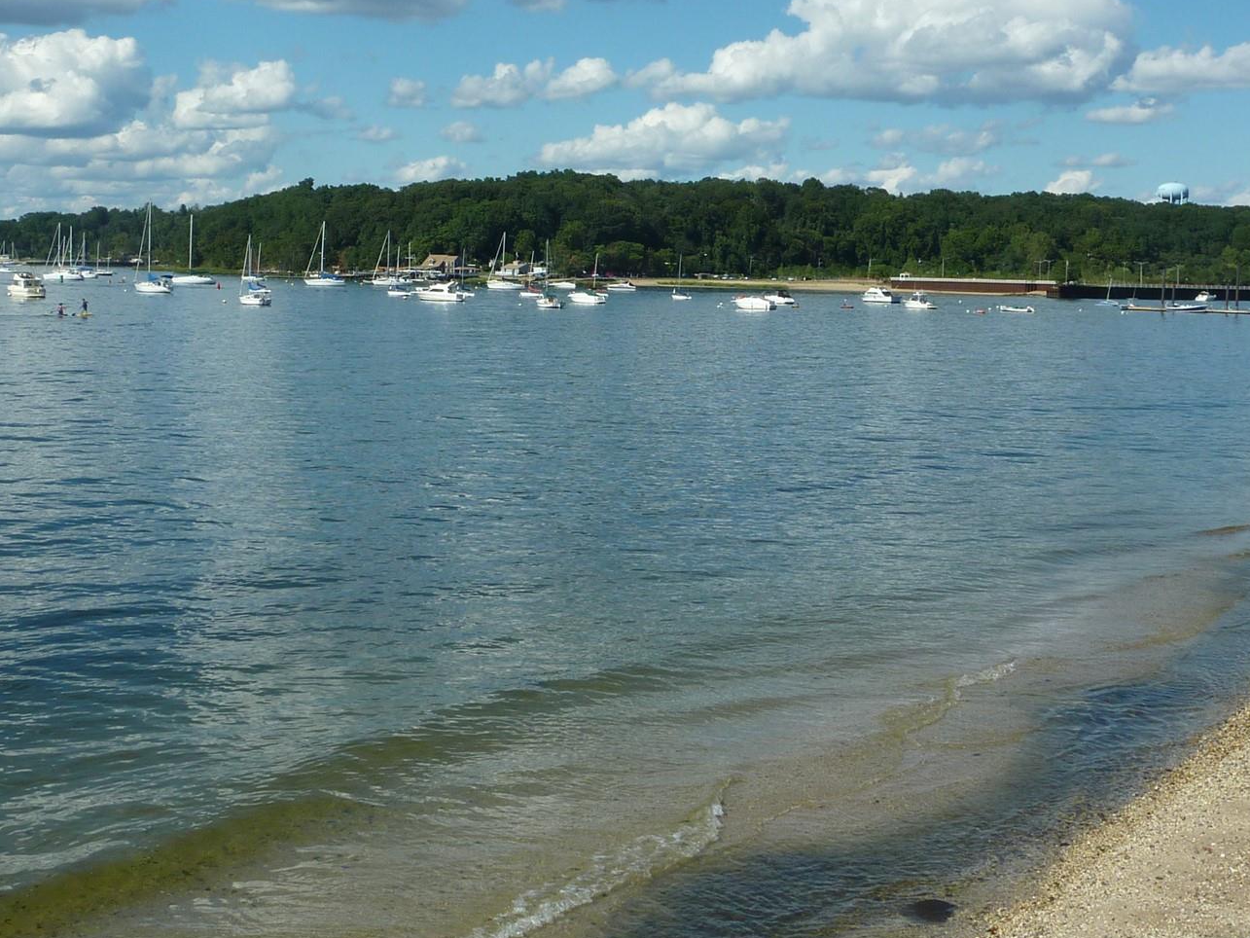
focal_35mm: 51
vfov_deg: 28.4
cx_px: 544
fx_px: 1842
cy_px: 321
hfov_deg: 37.4
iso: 80
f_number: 5.6
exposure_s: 1/640
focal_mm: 5.3
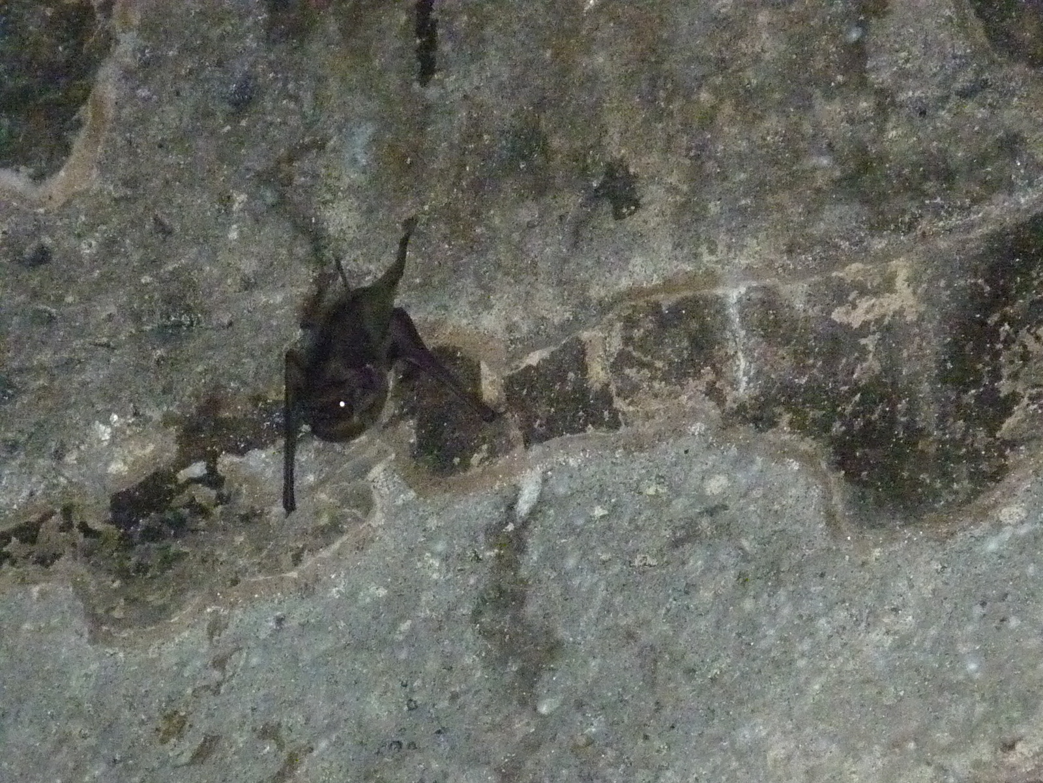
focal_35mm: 237
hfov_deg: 8.4
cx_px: 522
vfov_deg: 6.3
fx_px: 7141
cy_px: 392
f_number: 5.9
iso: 1000
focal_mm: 22
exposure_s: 1/60
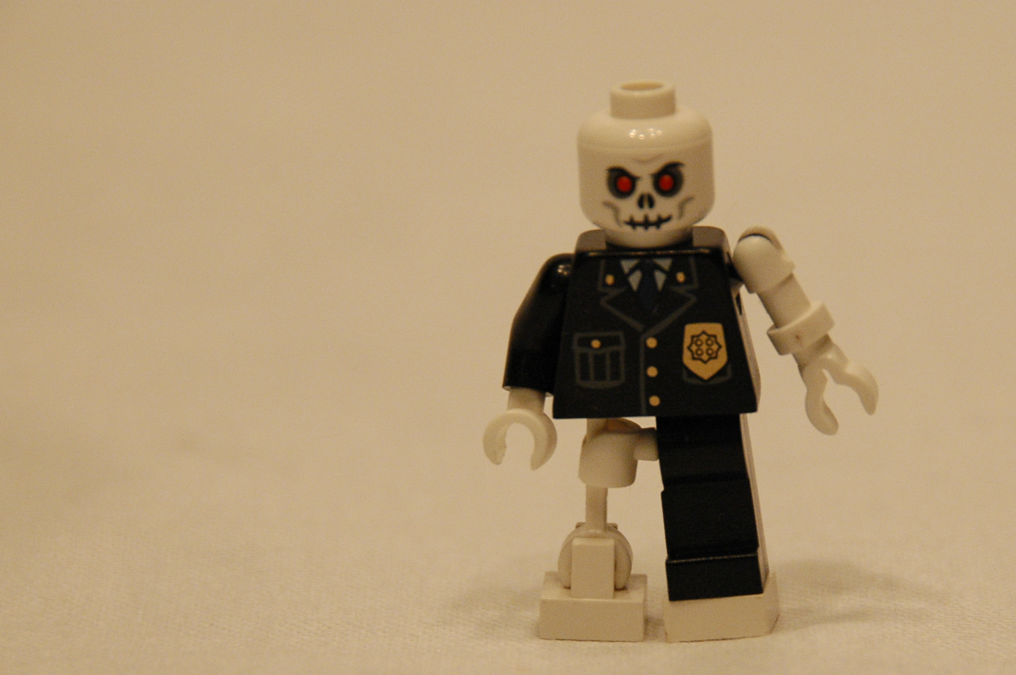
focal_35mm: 443
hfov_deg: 4.7
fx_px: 12490
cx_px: 658
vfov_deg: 3.1
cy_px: 437
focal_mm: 200
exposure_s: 1/30
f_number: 5.6
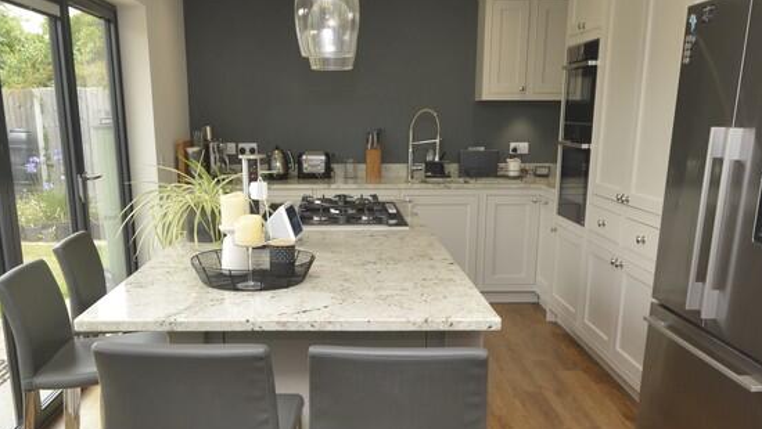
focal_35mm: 35
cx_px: 331
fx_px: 708
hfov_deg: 56.4
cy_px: 286
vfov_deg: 33.5
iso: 280
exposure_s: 1/50
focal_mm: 12
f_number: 7.1
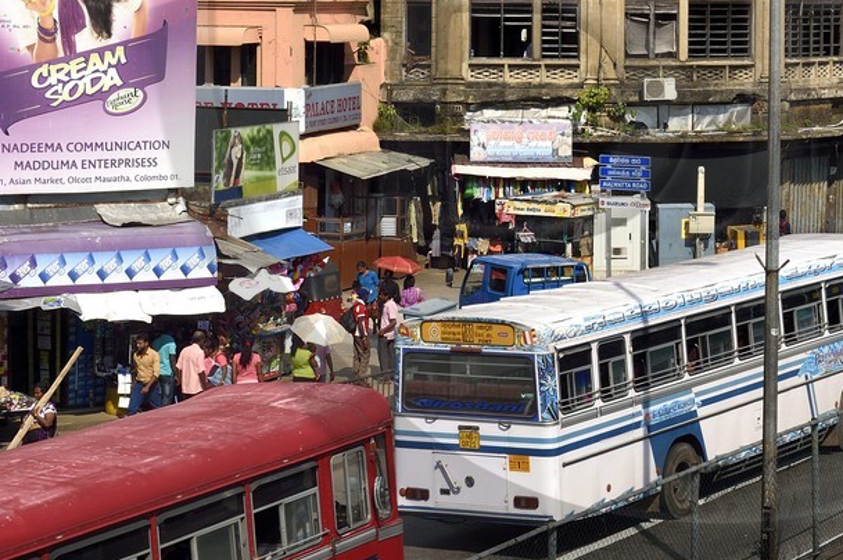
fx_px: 2339
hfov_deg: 20.1
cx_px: 717
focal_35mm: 100
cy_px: 15
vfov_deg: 13.5
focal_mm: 38
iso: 200
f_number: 16
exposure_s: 1/250
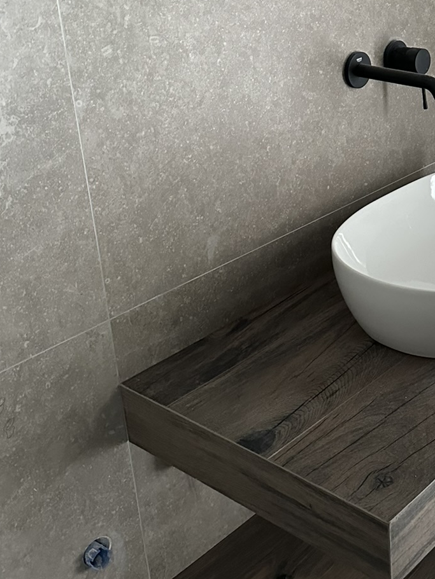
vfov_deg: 35.2
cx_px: 414
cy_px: 190
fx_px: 904
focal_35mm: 54
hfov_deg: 25.9
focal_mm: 6.86
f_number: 1.78
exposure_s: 1/41
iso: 1000
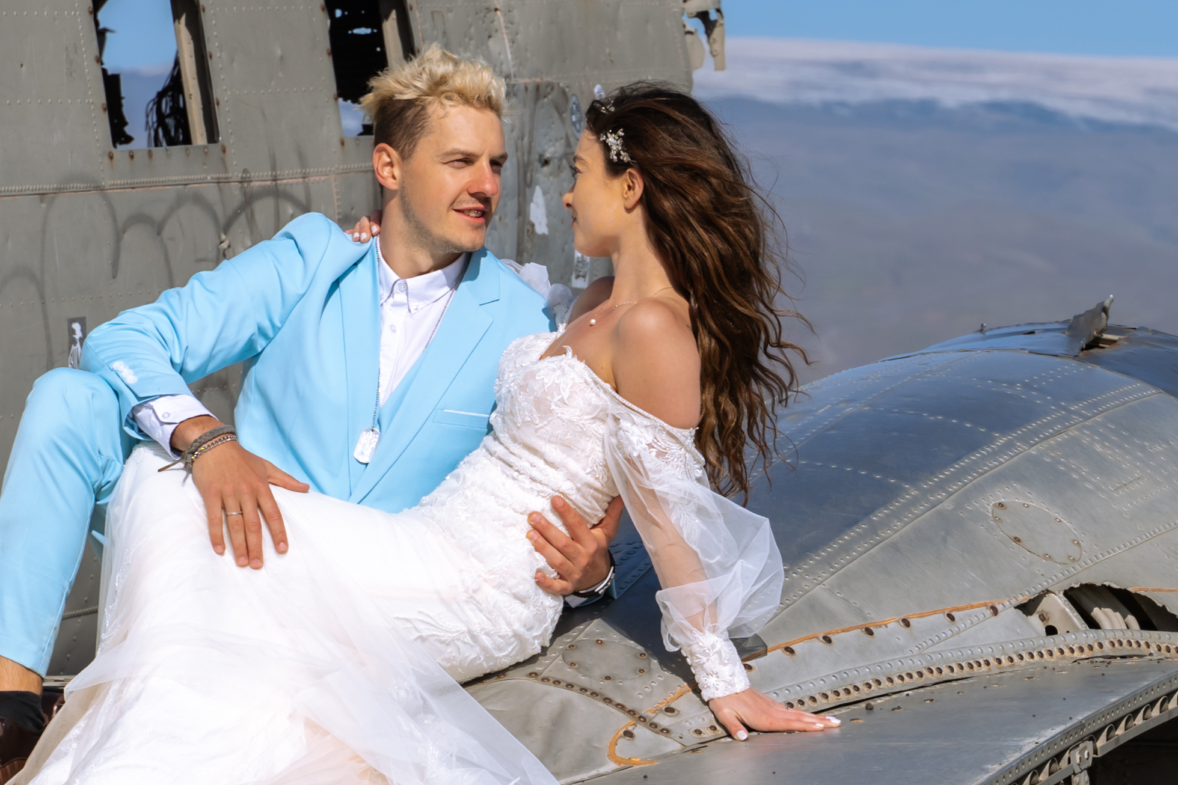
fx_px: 7362
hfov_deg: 9.1
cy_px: 449
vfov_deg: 6.1
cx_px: 1256
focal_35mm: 225
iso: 100
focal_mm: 75
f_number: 5.6
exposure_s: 1/1000
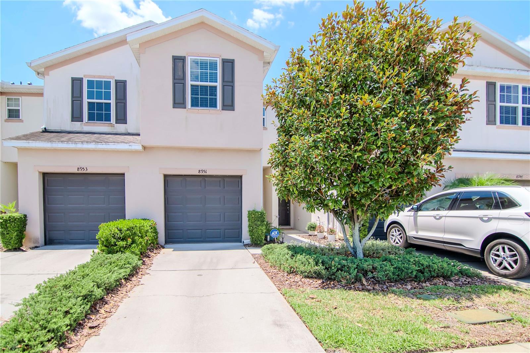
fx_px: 243
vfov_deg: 72.0
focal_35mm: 16
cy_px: 176
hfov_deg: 95.0
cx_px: 265
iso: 400
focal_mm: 11
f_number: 4
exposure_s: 1/2000
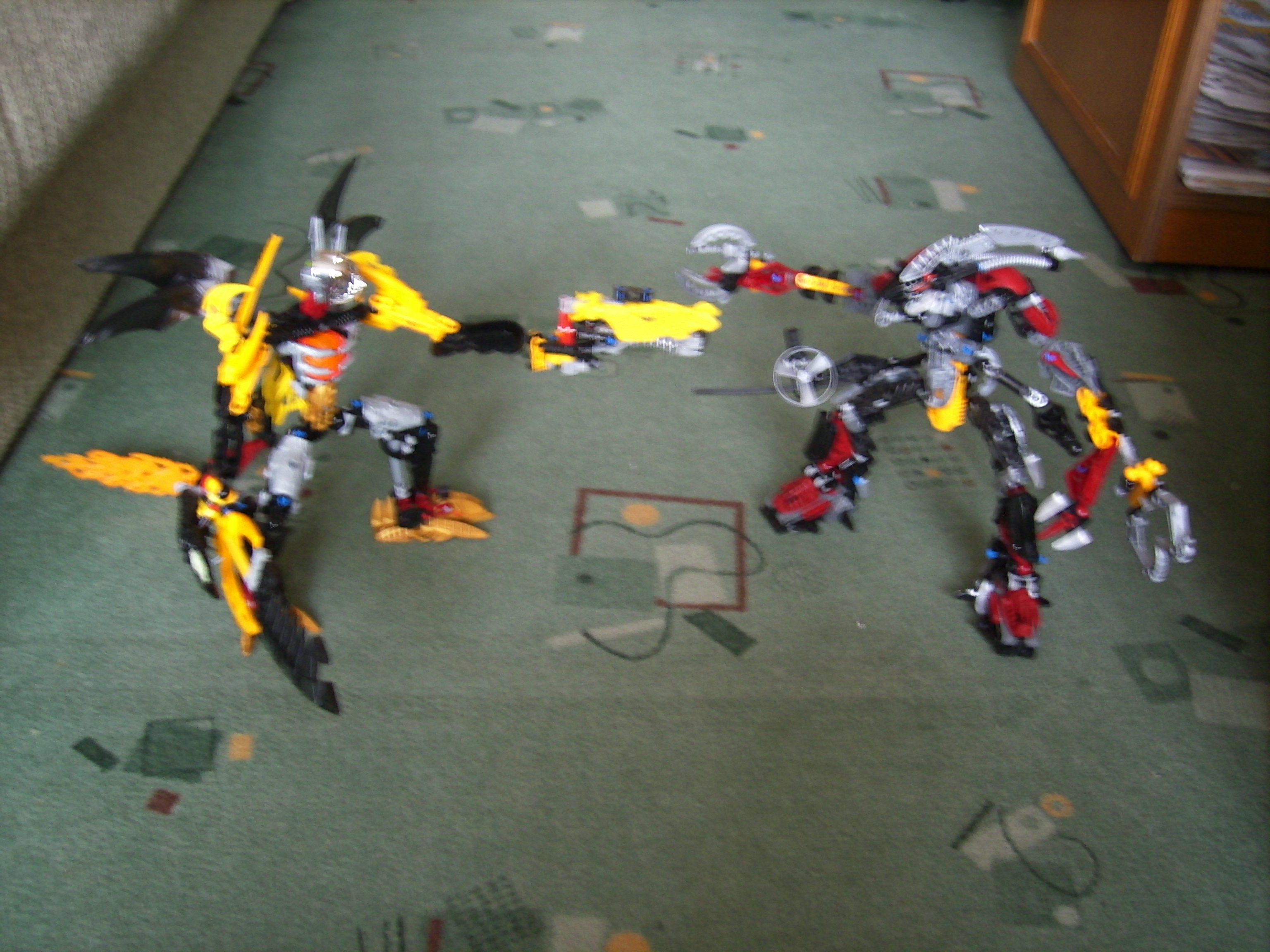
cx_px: 635
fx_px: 1174
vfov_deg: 44.2
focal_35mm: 32
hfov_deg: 56.8
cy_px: 476
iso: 50
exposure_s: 1/2
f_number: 2.8
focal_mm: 5.99
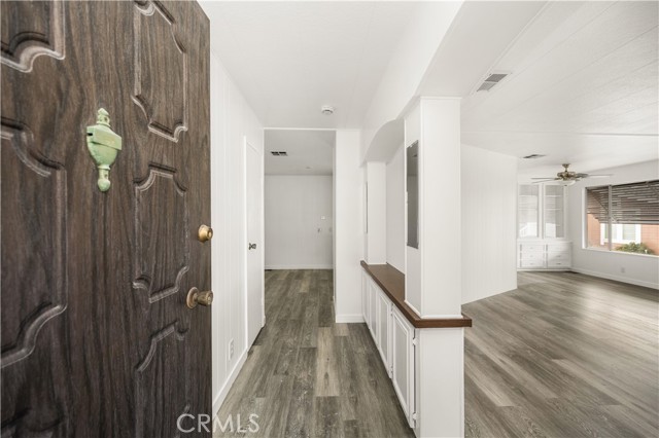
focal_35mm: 14
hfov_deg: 104.3
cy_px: 219
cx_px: 330
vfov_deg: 81.1
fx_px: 256
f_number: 5.6
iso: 100
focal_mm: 14
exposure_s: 1
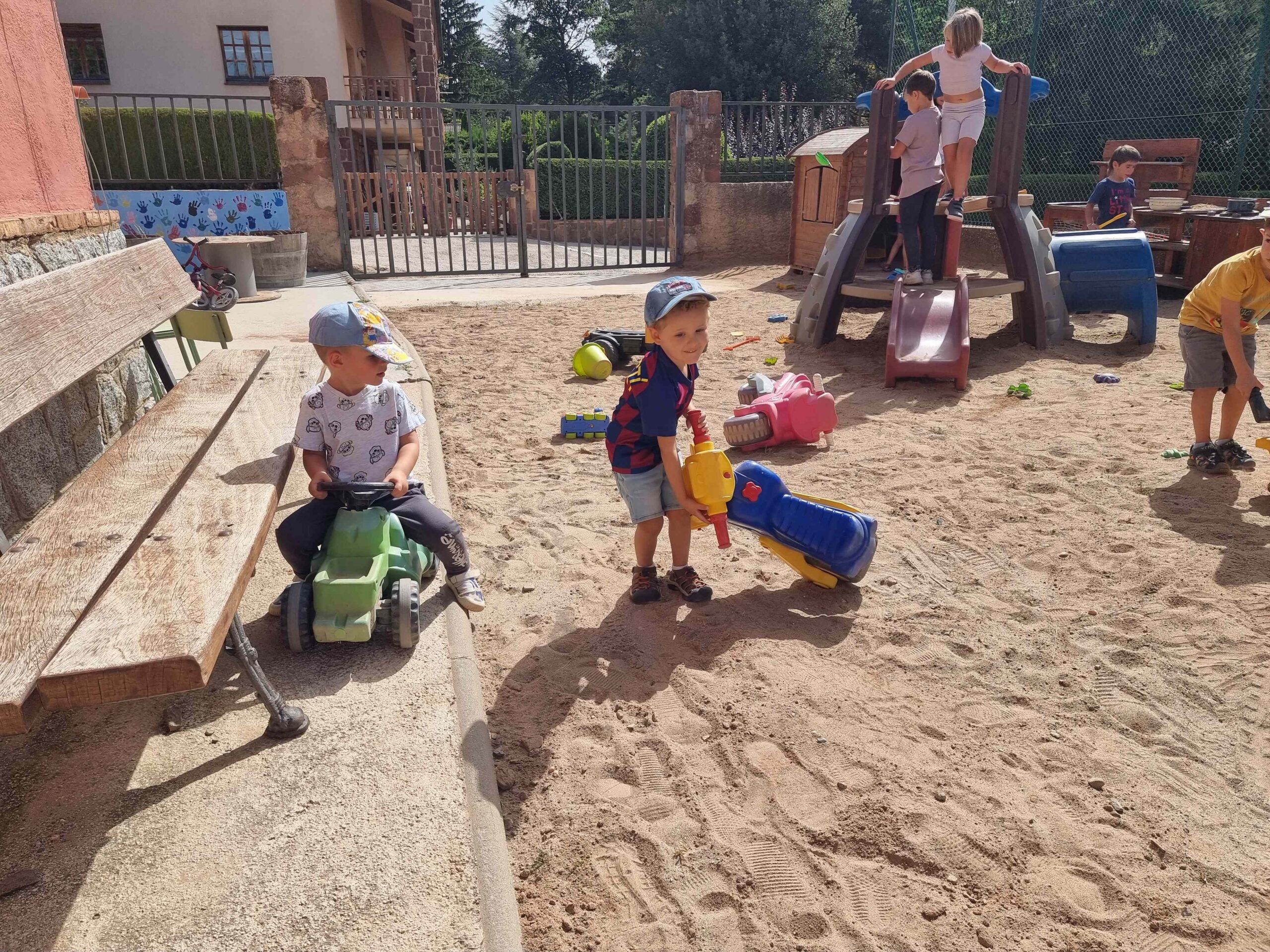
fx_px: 881
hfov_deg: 71.6
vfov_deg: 56.8
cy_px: 476
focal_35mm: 24
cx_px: 635
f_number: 1.8
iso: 50
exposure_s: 1/884
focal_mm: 6.7
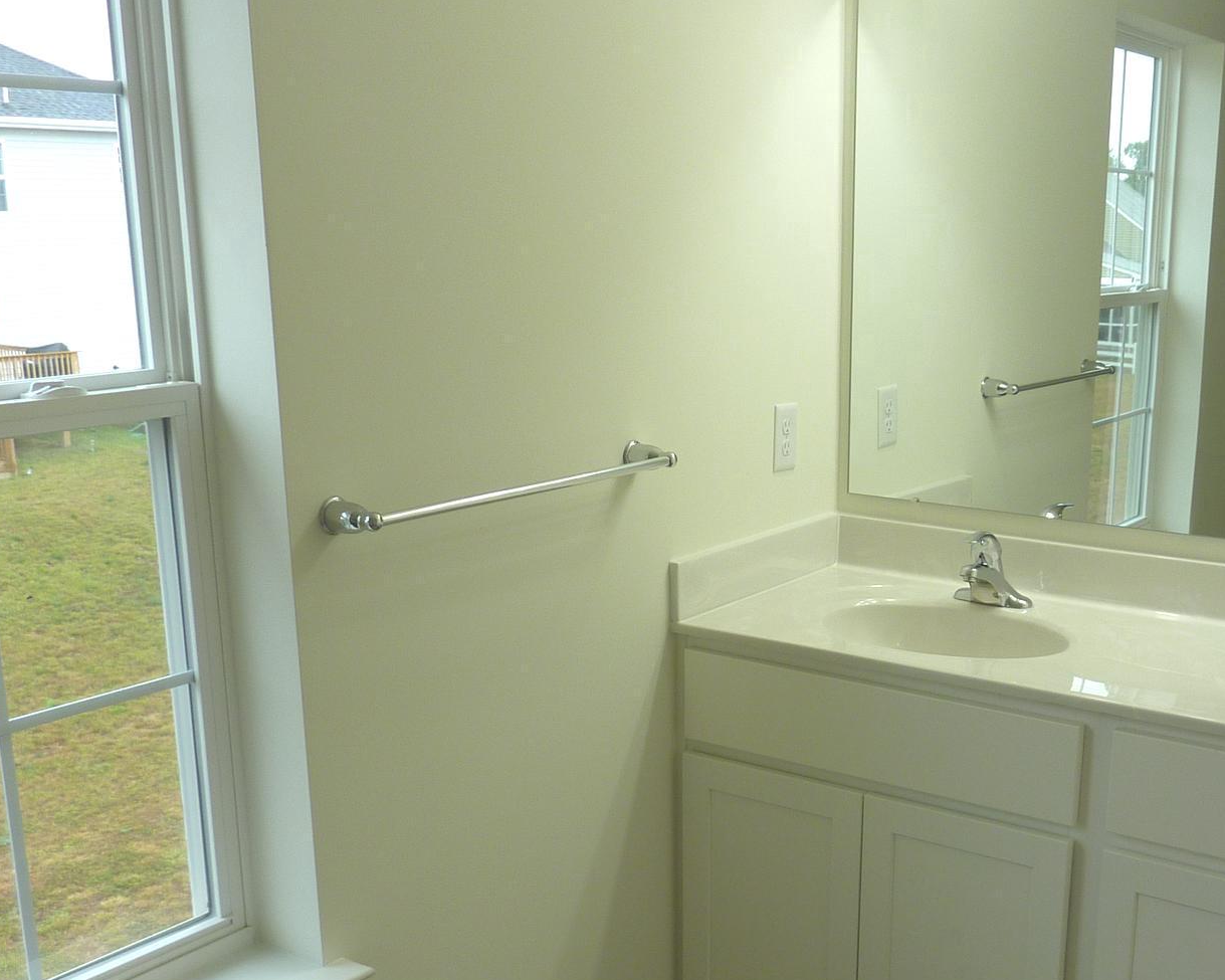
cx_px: 842
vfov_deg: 36.1
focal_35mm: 41
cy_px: 656
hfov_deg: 44.0
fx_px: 1486
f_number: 3.3
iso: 80
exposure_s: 1/60
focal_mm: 4.1
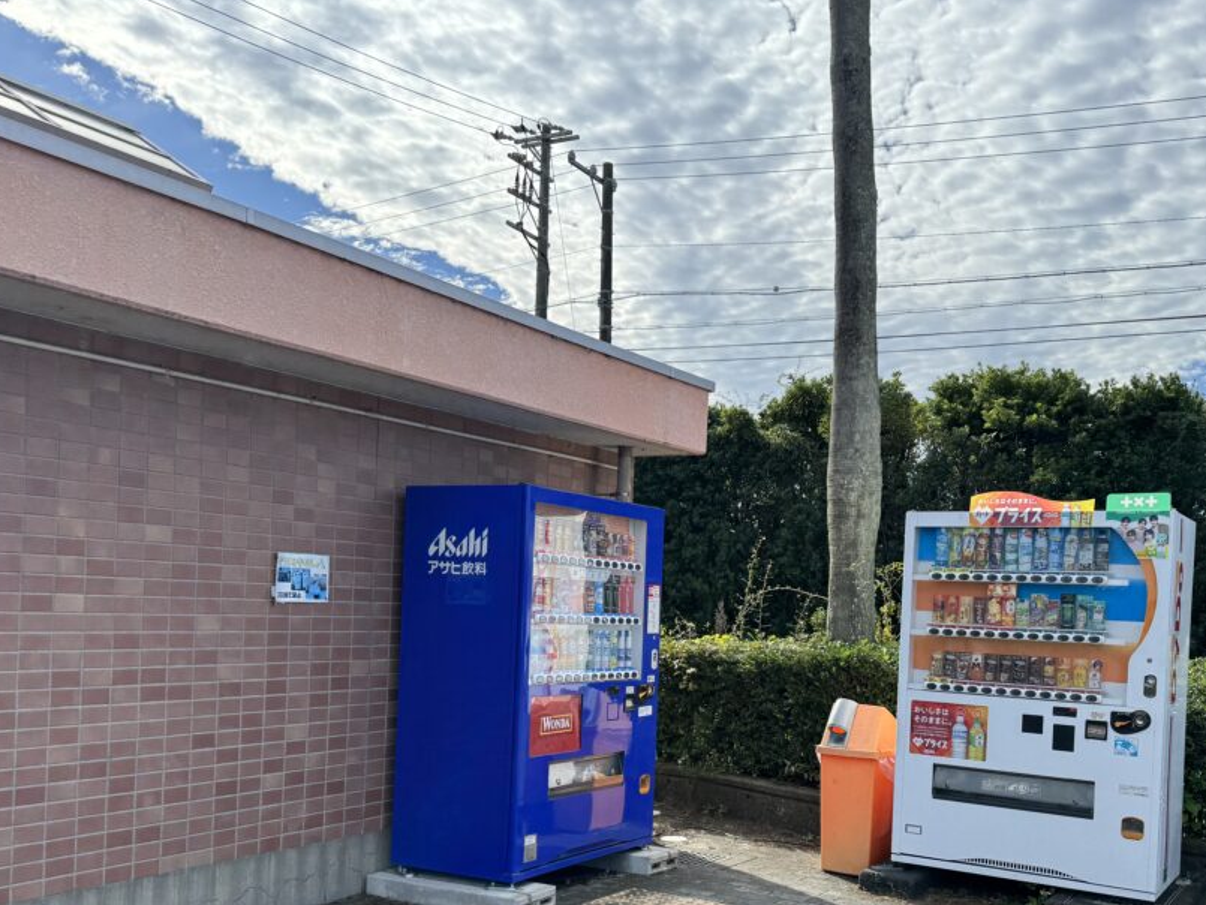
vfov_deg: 41.0
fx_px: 1185
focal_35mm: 34
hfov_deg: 53.5
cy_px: 636
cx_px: 740
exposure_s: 1/2833
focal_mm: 6.76
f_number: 1.78
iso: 80
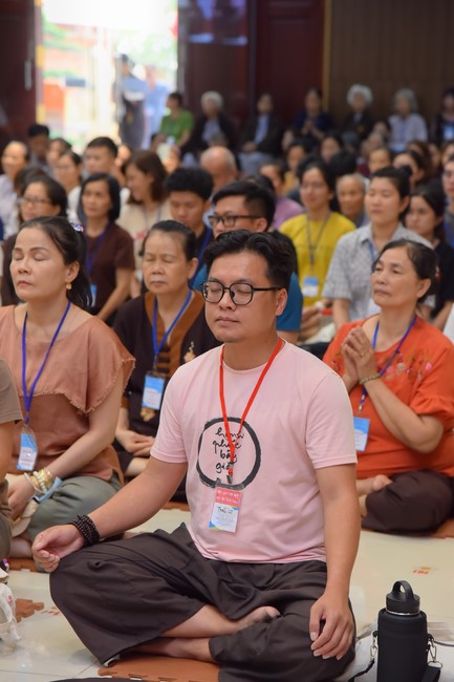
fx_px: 1987
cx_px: 227
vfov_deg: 19.5
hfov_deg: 13.0
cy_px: 341
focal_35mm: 105
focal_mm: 105
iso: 1250
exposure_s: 1/80
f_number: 5.6
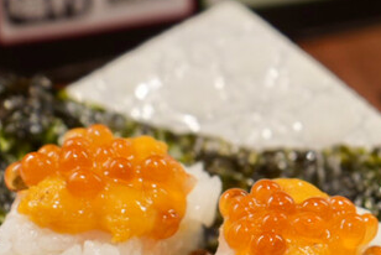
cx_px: 340
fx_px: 1578
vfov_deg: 9.2
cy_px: 184
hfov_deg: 13.6
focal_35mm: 149
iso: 640
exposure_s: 1/60
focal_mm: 54
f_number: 5
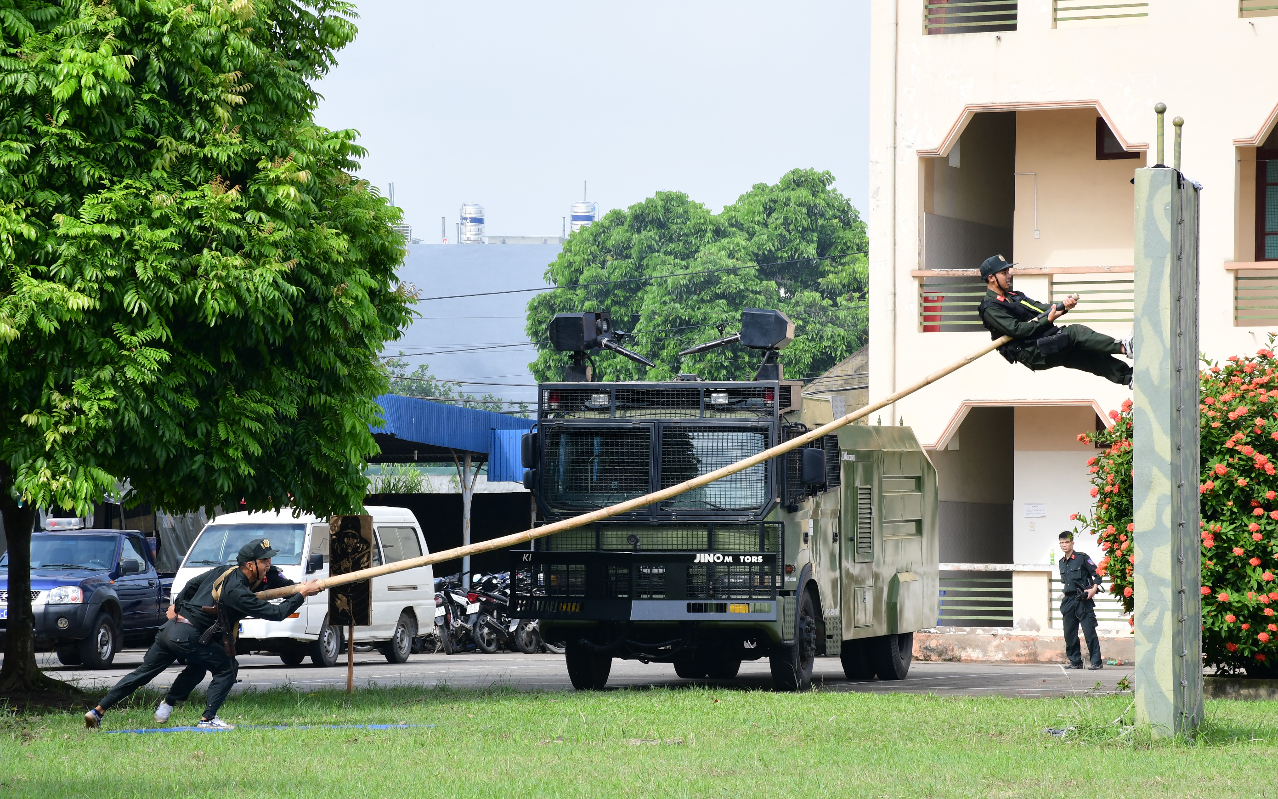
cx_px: 639
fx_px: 5329
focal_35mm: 153
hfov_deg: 13.7
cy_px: 384
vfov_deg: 8.6
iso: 320
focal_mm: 100
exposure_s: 1/200
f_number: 13
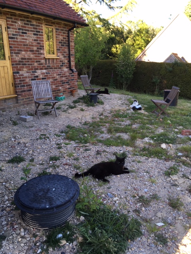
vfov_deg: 61.7
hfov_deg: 48.2
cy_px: 127
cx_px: 96
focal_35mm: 29
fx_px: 213
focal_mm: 4.15
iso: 25
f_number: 2.2
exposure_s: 1/112
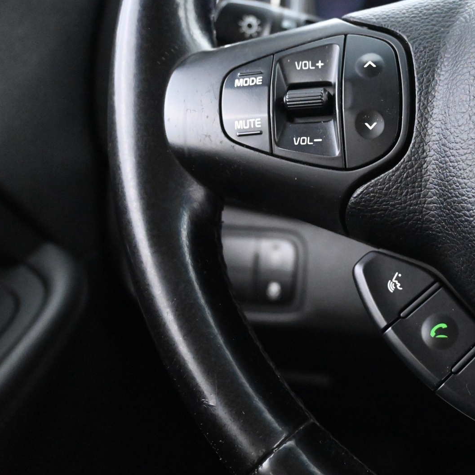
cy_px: 241
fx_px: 668
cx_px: 360
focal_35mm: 43
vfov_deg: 39.2
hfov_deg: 38.1
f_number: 4
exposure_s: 1/40
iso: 10000
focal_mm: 22
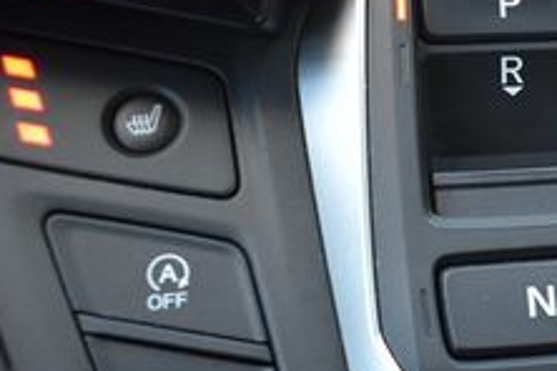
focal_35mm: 78
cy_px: 222
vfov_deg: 17.5
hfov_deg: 23.7
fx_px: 1207
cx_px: 670
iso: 1600
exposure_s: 1/125
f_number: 3.5
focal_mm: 18
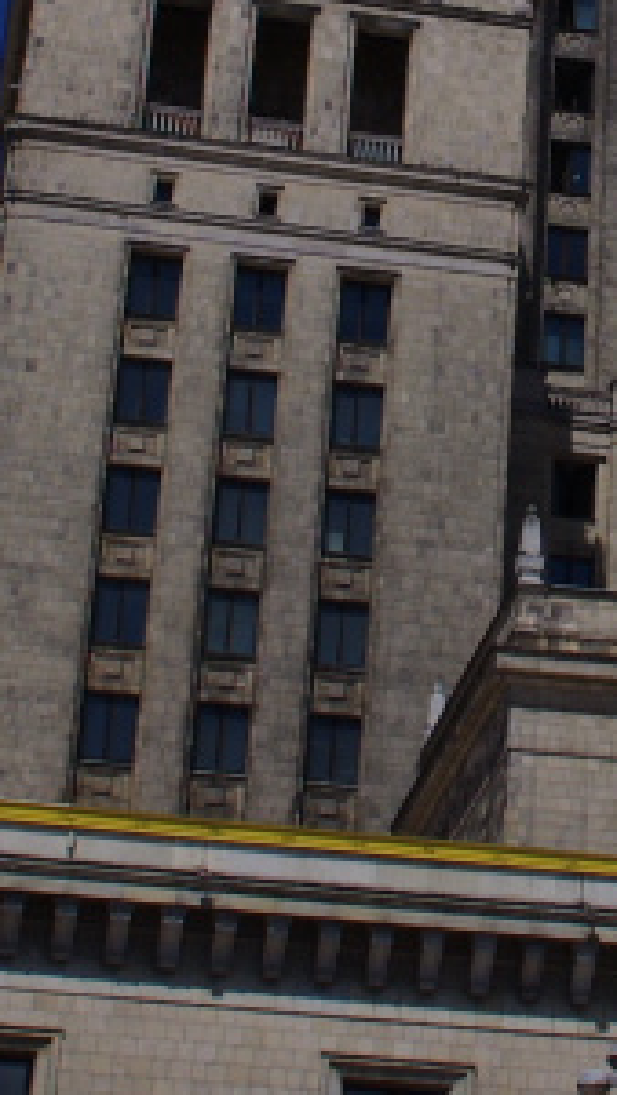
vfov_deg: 18.6
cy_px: 106
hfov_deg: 10.5
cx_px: 783
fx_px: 3283
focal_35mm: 113
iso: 100
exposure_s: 1/250
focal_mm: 18
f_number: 11
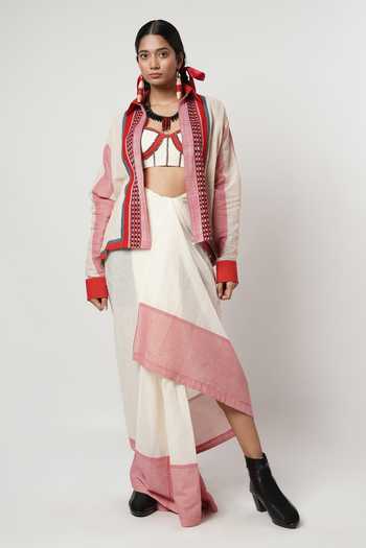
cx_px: 183
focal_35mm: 50
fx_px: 761
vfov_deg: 39.7
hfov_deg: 27.0
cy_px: 274
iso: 100
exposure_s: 1/200
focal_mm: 49.9
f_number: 5.6
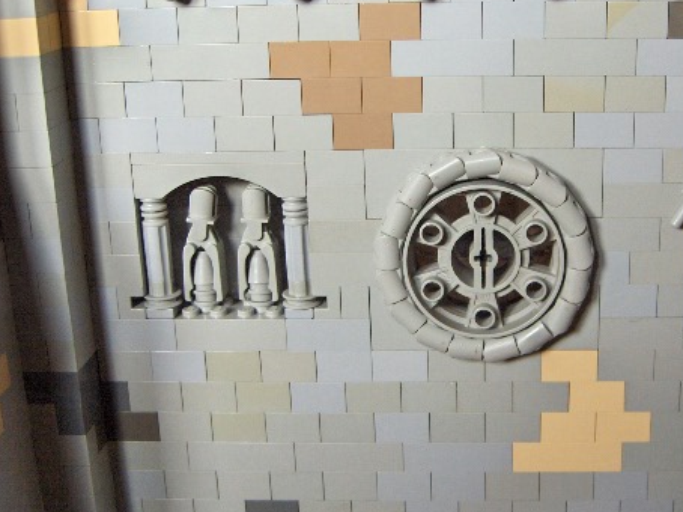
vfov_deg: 26.5
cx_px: 456
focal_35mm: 55
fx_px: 1085
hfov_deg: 34.6
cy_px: 258
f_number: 2.8
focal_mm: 8
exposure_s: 1/36.5
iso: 200
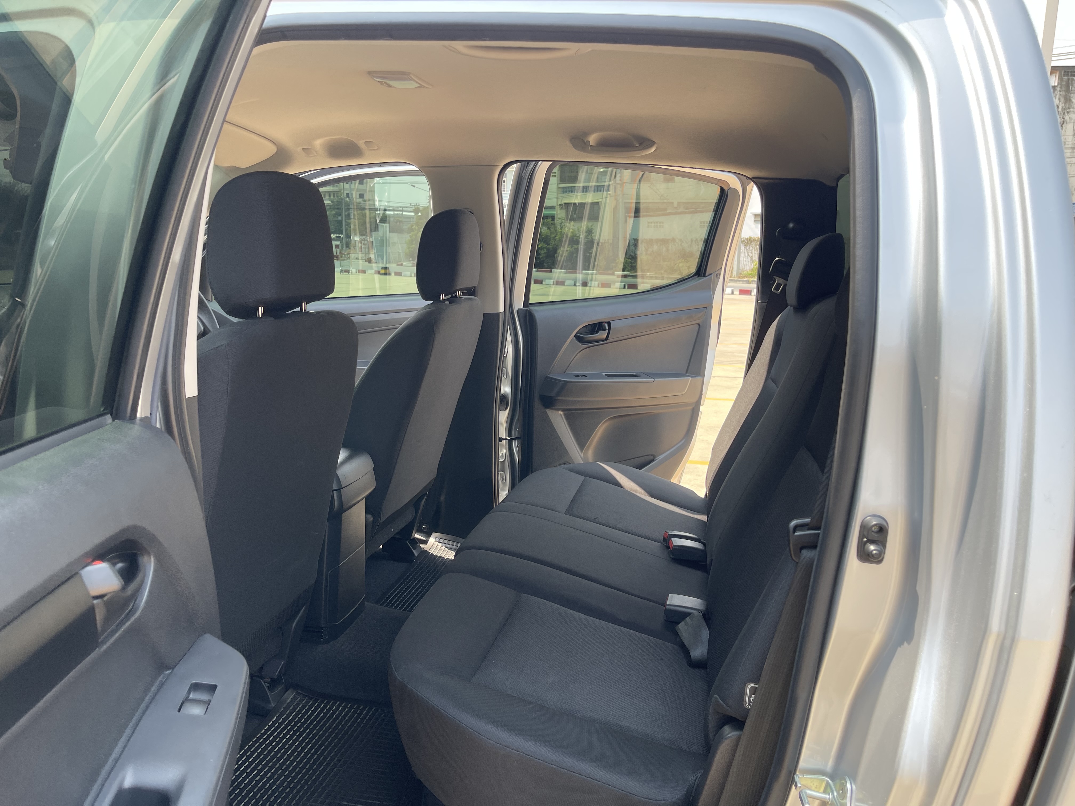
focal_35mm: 25
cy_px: 403
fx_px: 776
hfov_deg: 69.4
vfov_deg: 54.9
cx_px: 538
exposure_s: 1/480
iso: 32
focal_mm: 5.1
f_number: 1.6
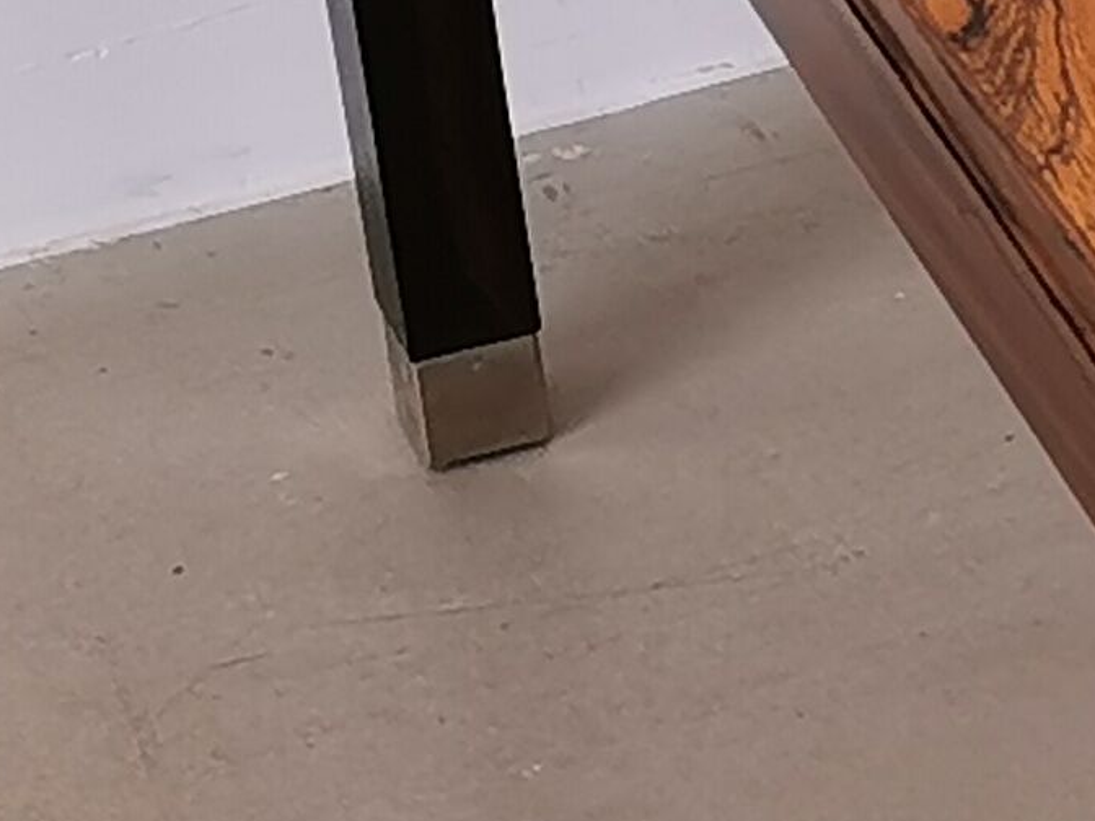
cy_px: 298
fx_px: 7560
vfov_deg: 6.2
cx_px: 2275
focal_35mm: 239
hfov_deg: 7.9
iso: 50
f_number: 1.8
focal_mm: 5.58
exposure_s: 1/120
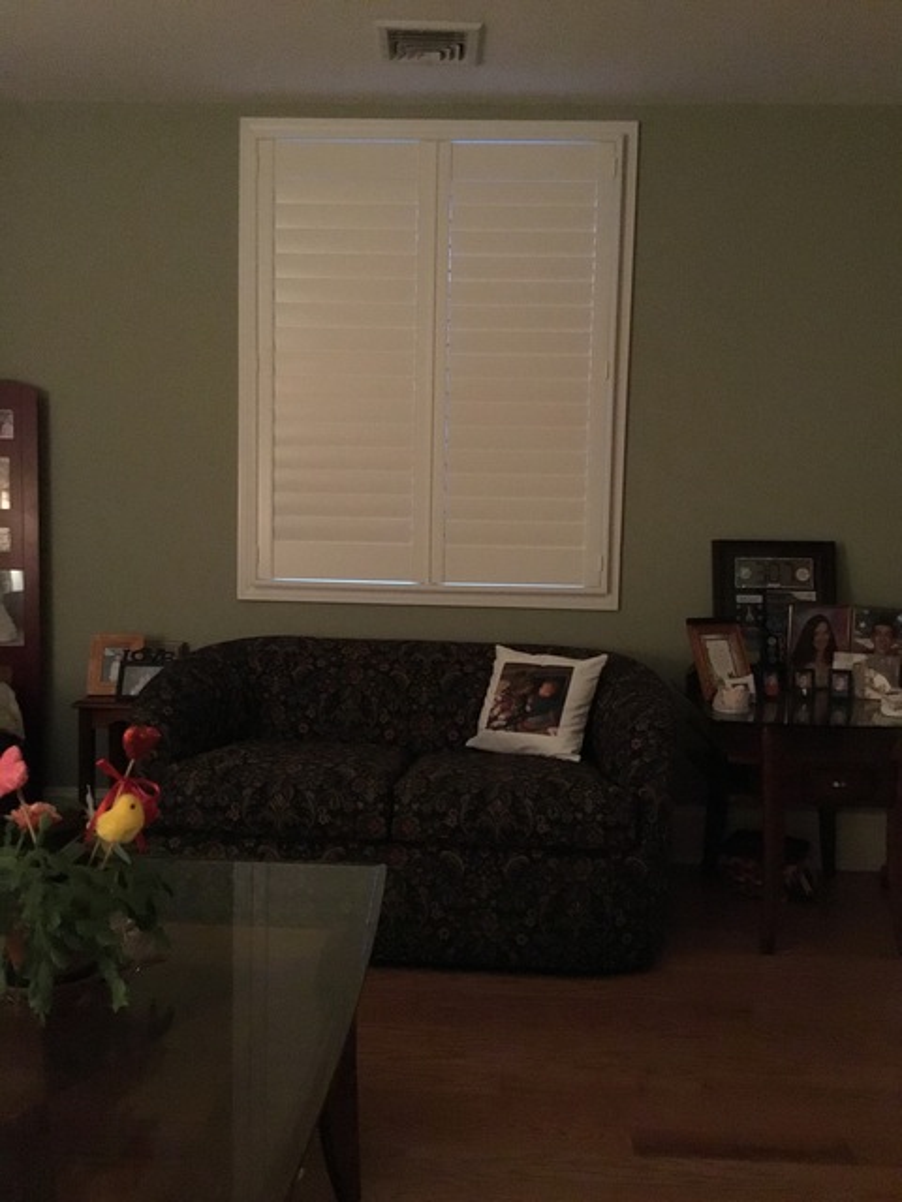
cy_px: 601
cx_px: 451
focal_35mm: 31
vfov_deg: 58.4
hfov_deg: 45.4
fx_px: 1077
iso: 800
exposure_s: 1/15
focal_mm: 3.3
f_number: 2.4
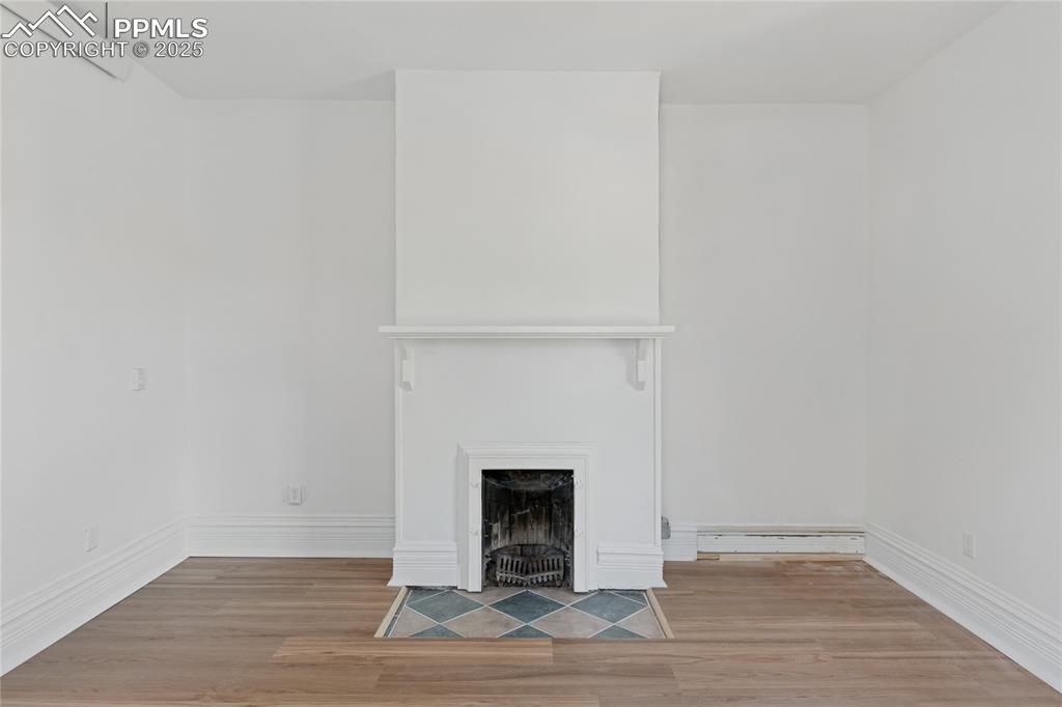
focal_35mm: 21
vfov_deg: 59.5
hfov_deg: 81.2
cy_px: 354
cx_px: 531
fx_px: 619
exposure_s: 1/15
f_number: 8
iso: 400
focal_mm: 21
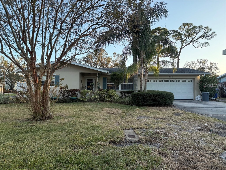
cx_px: 113
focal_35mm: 24
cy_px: 85
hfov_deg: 71.6
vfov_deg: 56.8
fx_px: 157
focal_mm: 6.76
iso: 100
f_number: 1.78
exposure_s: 1/433
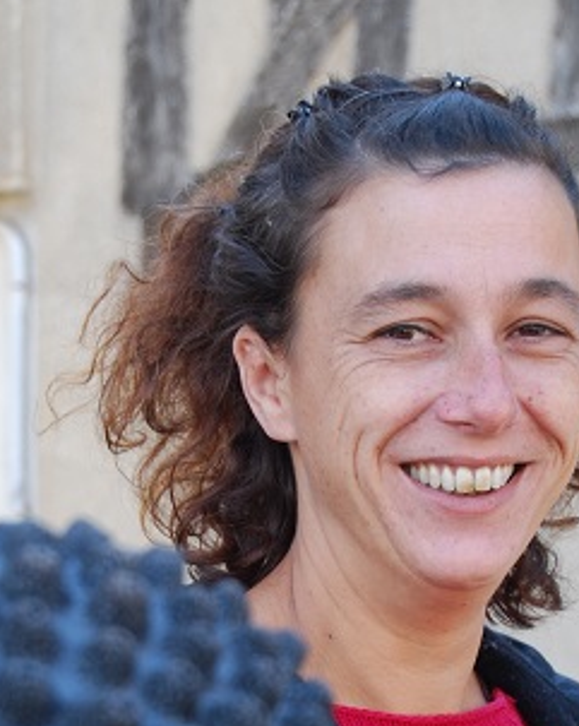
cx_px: 222
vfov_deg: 10.6
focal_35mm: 181
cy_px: 768
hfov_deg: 8.5
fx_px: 3883
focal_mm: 50
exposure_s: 1/80
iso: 200
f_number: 5.6
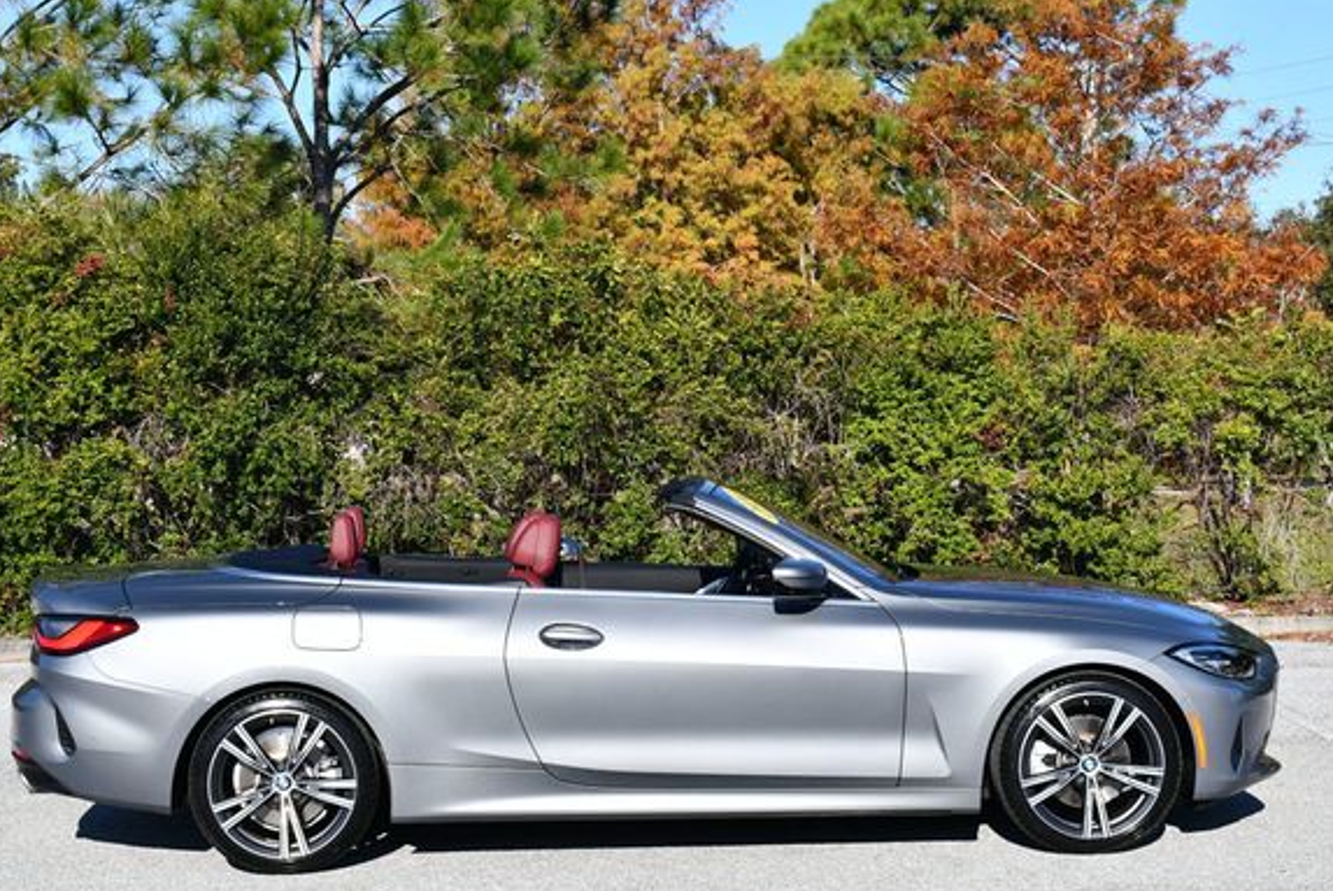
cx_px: 635
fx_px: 2816
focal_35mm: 76
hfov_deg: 26.6
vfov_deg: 18.0
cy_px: 484
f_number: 8
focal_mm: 34
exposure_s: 1/250
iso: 100
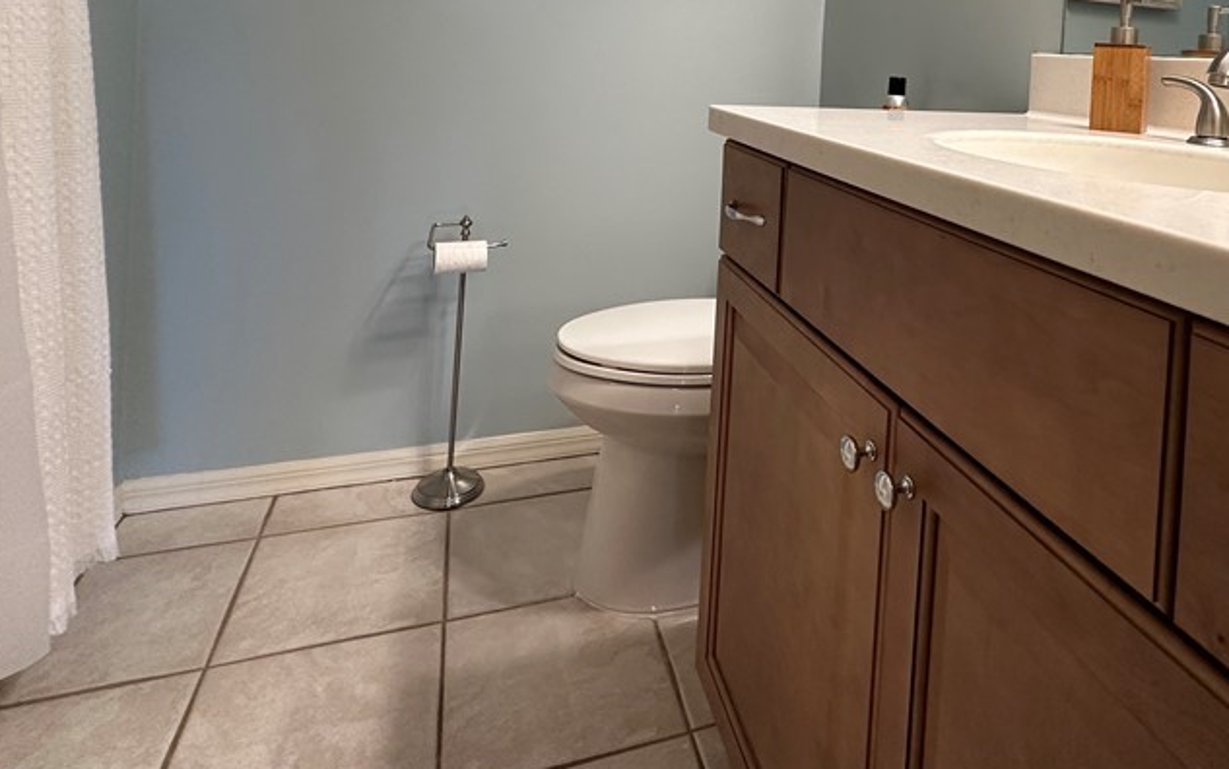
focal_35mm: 24
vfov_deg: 46.1
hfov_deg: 73.3
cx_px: 779
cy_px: 74
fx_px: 804
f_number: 2.2
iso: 250
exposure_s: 1/120
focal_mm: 2.22
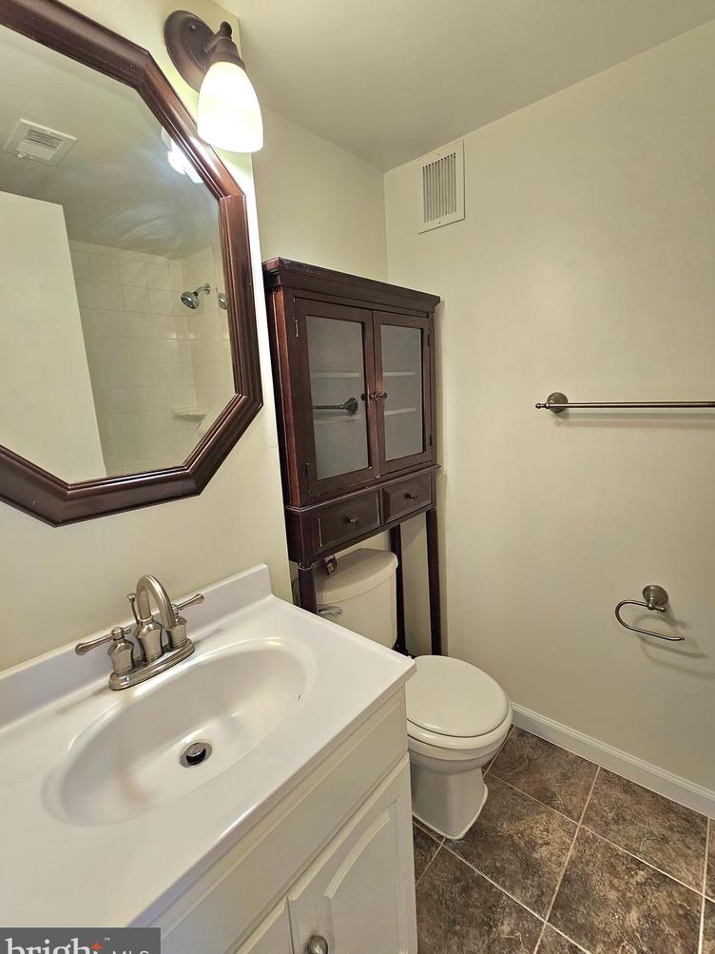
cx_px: 378
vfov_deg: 102.1
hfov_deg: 85.6
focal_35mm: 14
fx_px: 386
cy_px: 469
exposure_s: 1/60.2
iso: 100
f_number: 2.2
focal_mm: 2.2
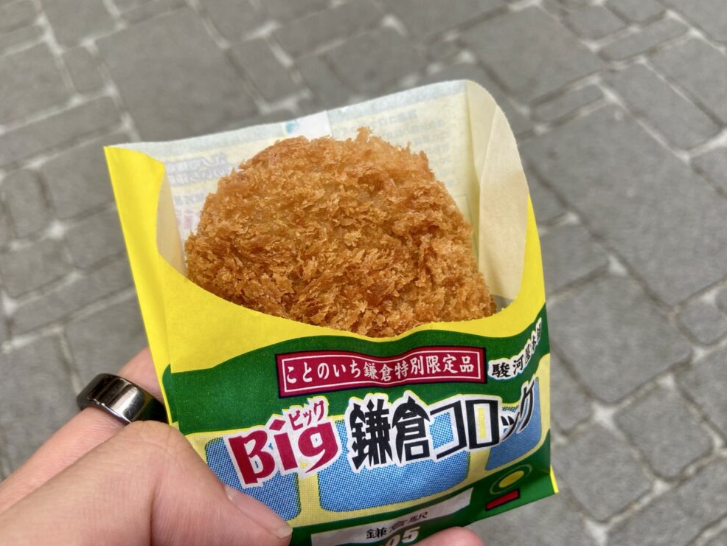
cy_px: 272
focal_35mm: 27
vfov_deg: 51.4
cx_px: 359
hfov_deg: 65.3
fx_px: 567
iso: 40
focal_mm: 4.25
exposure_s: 1/122
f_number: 1.8
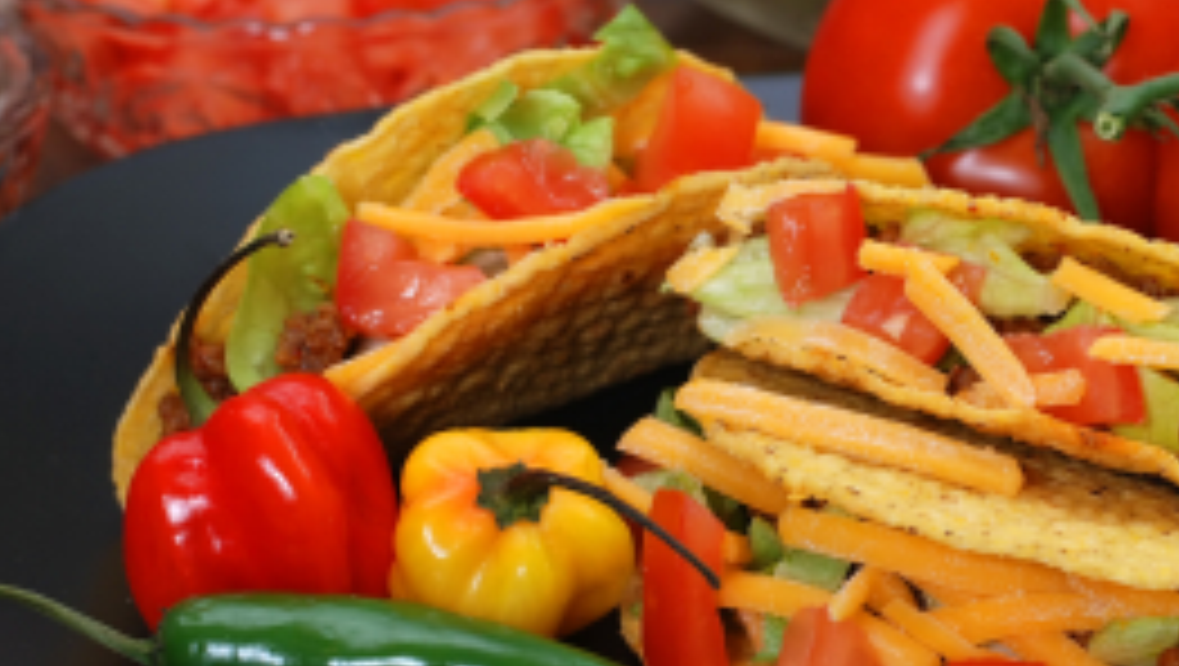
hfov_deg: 16.8
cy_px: 308
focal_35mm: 127
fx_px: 3974
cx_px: 855
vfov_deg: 9.6
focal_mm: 50
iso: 100
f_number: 8
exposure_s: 1/60
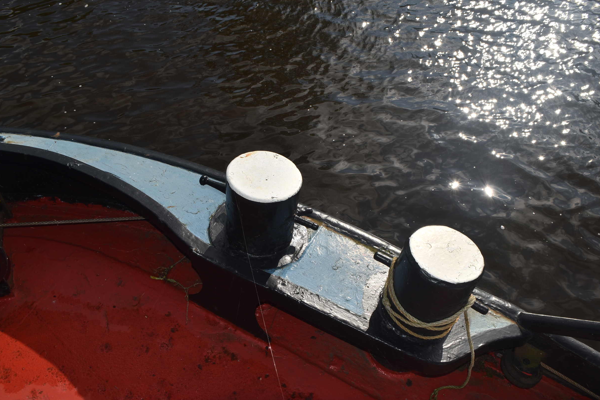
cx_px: 305
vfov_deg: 46.4
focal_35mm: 28
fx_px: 467
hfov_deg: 65.5
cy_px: 203
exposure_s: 1/200
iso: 100
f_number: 11
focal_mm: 18
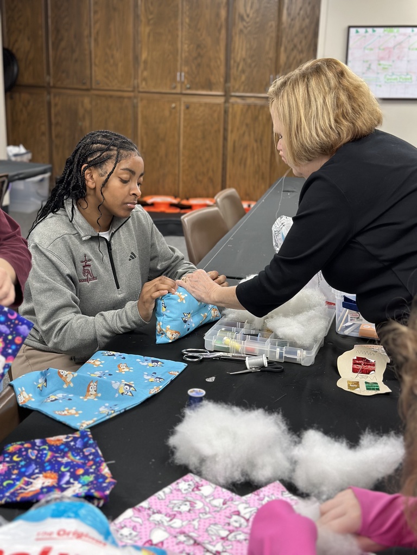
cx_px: 208
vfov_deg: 39.7
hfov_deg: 30.3
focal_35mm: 48
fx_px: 771
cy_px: 278
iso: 250
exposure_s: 1/60
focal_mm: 6.86
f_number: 1.78
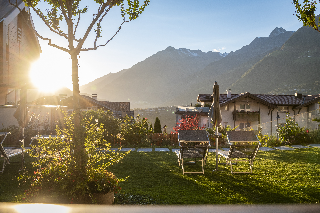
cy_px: 106
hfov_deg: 53.2
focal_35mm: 36
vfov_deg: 36.8
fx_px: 320
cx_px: 160
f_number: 11
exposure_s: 1/125
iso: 320
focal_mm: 36
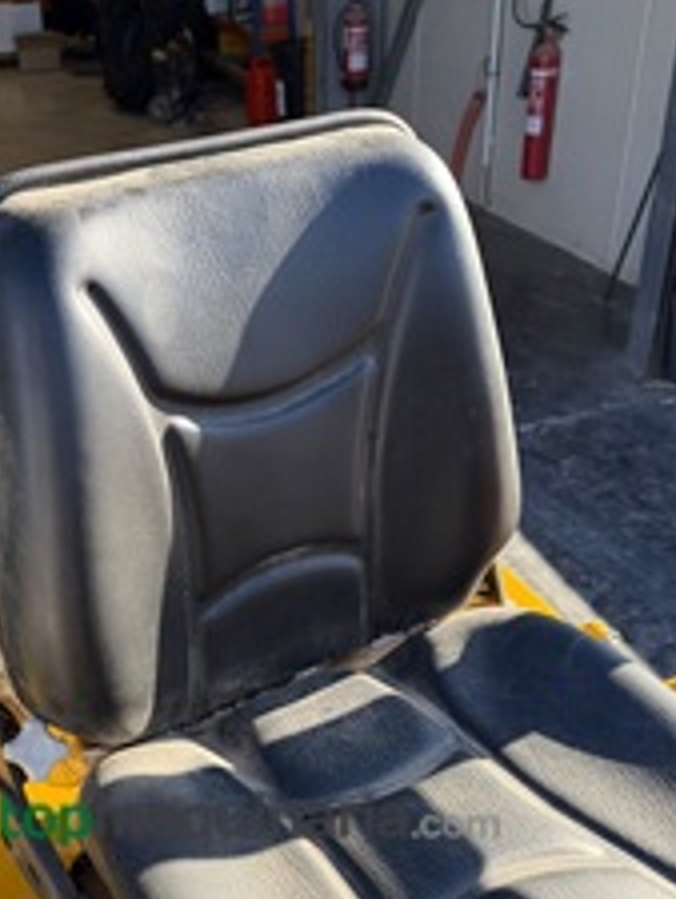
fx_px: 1145
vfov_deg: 39.7
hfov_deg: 32.5
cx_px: 202
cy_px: 815
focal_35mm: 44
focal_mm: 6.76
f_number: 1.78
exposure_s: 1/1250
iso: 100
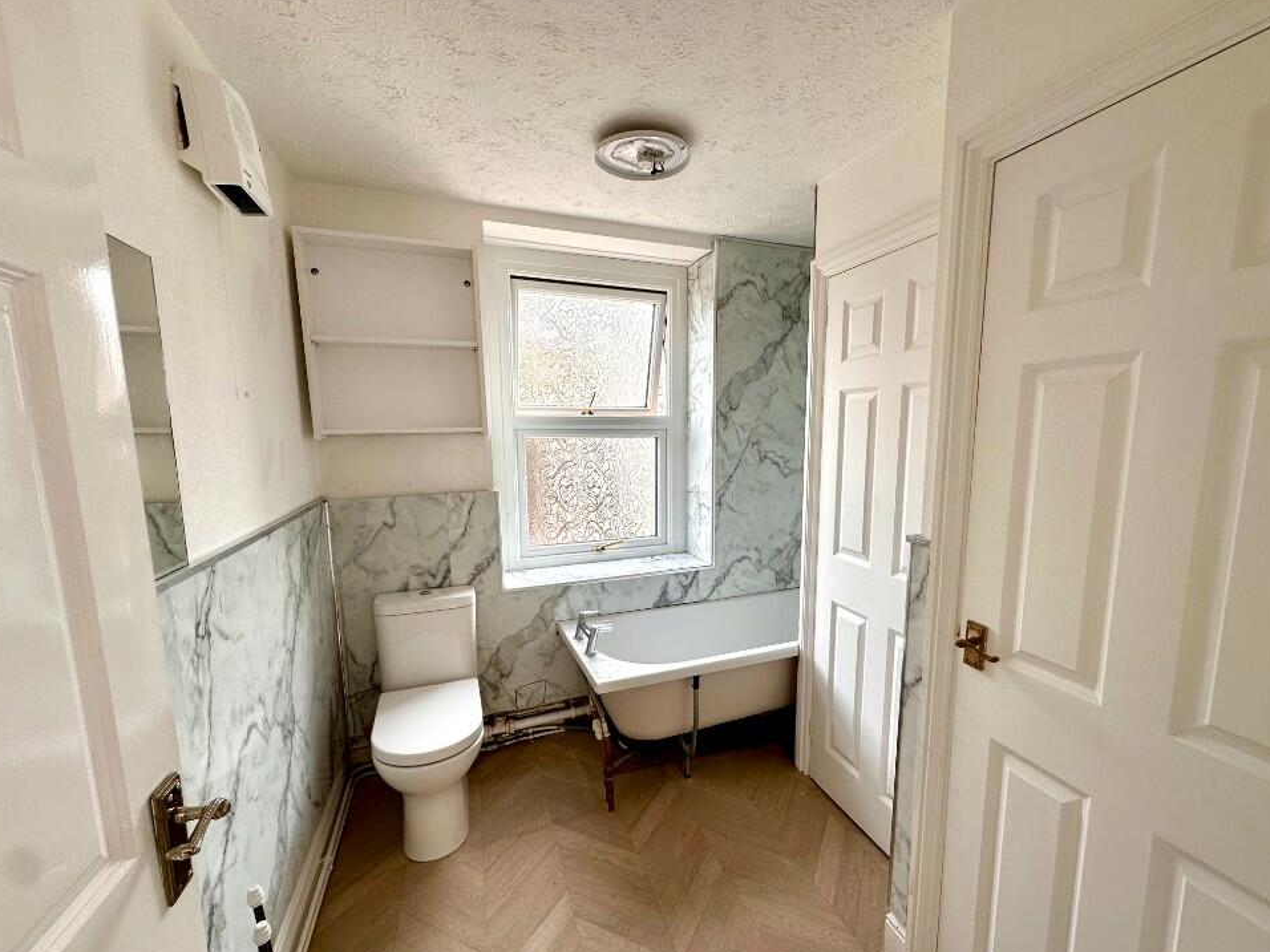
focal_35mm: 15
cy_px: 502
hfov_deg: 98.1
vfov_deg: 81.7
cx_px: 662
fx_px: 550
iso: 64
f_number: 2.2
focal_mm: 2.22
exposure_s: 1/99
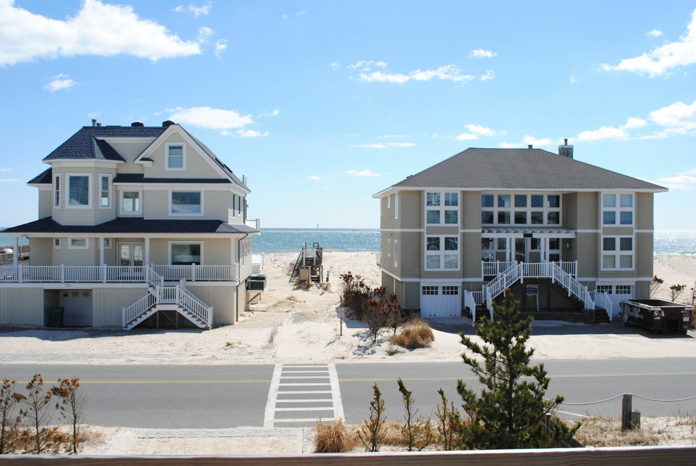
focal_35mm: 36
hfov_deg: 53.1
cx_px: 348
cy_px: 233
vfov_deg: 37.0
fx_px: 697
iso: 100
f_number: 9
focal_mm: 24
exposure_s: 1/320
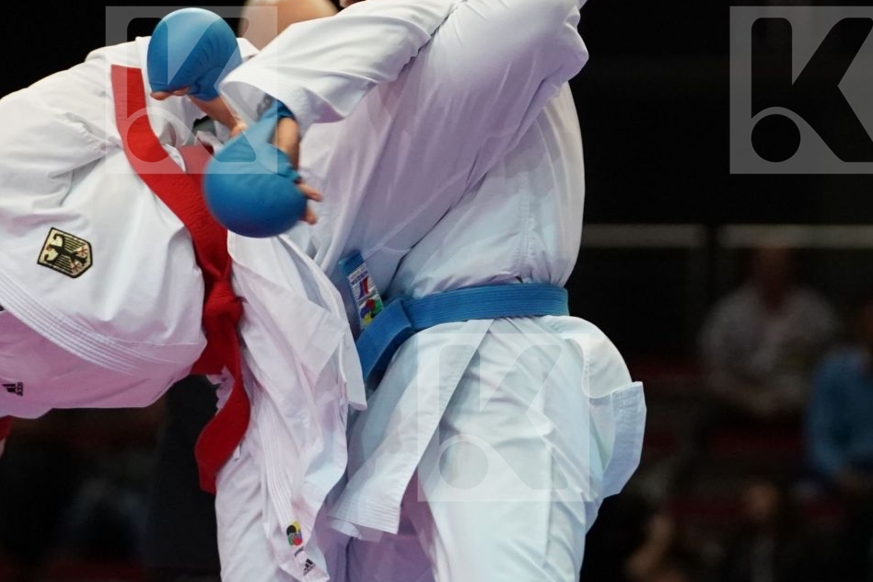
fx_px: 9020
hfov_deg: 5.5
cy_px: 90
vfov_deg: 3.7
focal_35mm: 372
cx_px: 504
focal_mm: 131
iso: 3200
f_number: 2.8
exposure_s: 1/1000
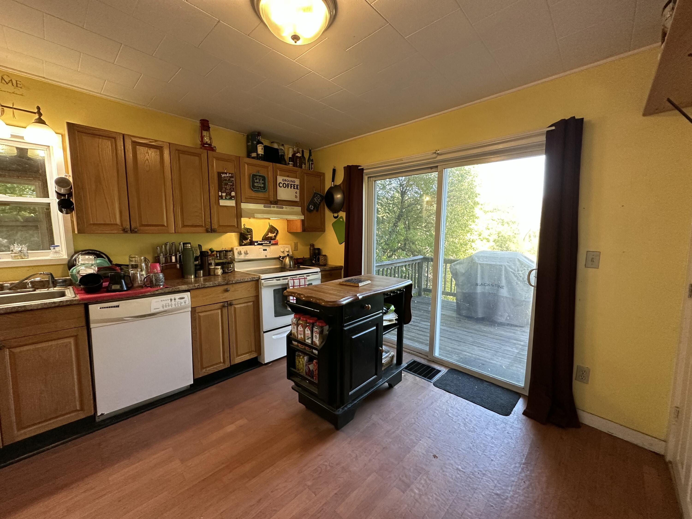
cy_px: 260
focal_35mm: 14
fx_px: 280
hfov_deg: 102.1
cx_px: 346
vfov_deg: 85.7
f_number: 2.2
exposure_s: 1/120
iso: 250
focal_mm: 2.22
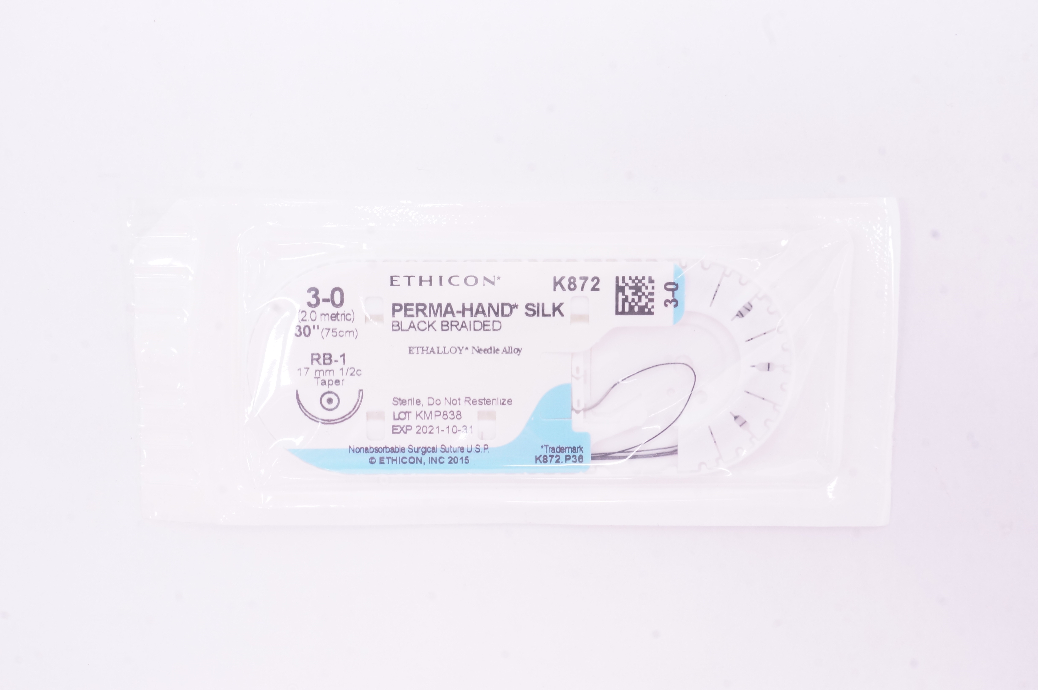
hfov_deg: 43.6
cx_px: 519
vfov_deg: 29.8
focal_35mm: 45
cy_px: 345
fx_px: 1296
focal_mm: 30
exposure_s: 1/10
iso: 800
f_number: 18
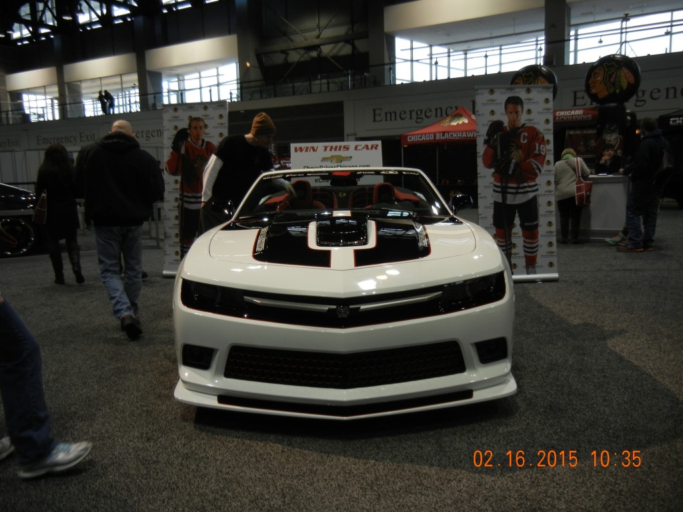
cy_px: 256
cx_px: 342
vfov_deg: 46.8
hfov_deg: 60.0
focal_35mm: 30
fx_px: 592
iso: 163
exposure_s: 1/59.8
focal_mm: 5.4
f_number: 3.5
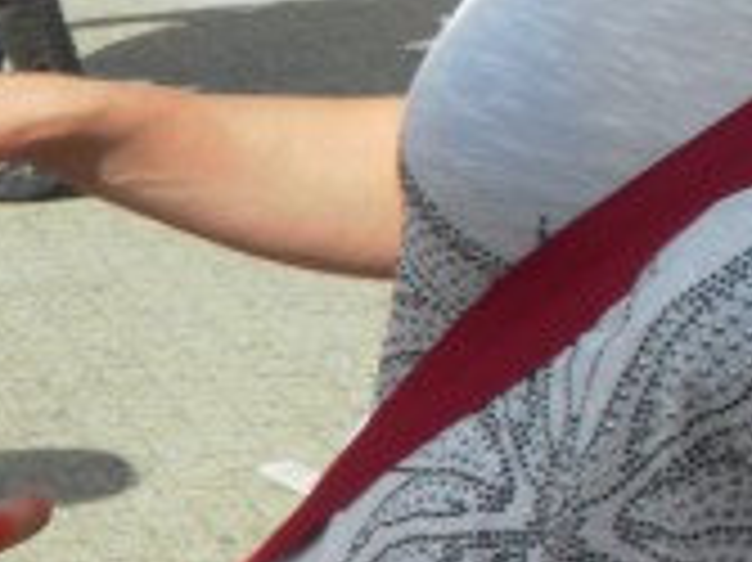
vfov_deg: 13.2
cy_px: 670
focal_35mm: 109
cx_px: -766
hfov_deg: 14.7
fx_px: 2366
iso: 80
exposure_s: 1/320
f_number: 5
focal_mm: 4.6
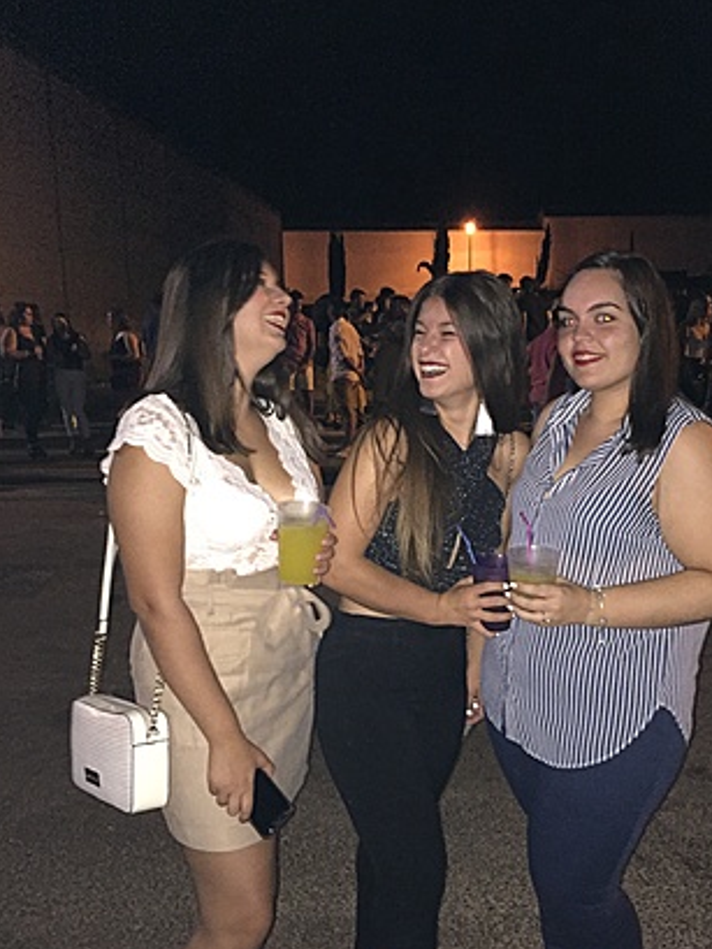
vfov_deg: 53.8
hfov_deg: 41.7
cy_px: 538
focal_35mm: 34
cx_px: 406
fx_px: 932
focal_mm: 4.15
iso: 400
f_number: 2.2
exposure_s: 1/17
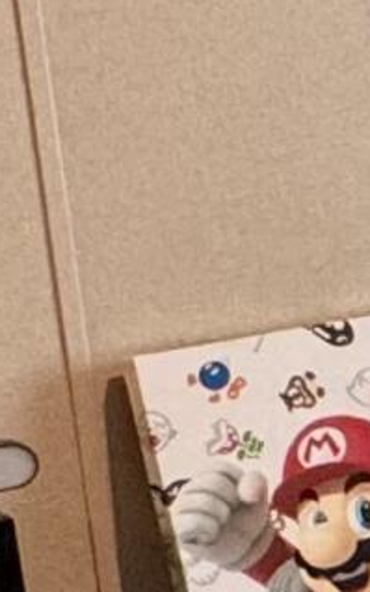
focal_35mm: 140
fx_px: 2257
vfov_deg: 14.9
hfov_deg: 7.3
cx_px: 1409
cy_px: 316
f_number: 2.2
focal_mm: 2.22
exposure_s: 1/120
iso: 250
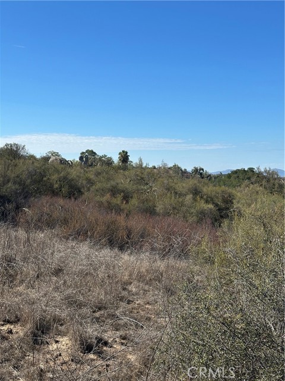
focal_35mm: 48
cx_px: 142
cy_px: 190
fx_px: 527
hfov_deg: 30.3
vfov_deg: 39.7
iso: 64
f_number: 1.78
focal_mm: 6.86
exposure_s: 1/4016
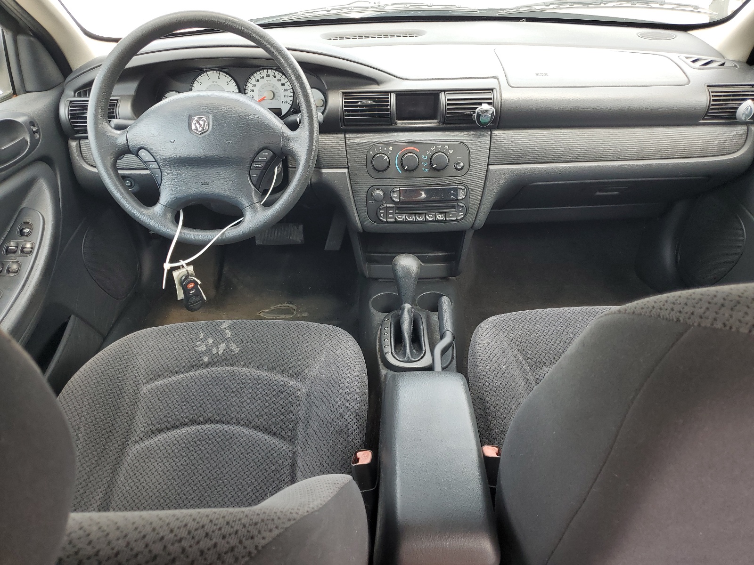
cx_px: 377
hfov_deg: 67.3
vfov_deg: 53.1
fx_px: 566
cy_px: 282
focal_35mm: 26
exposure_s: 1/149
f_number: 1.5
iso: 50
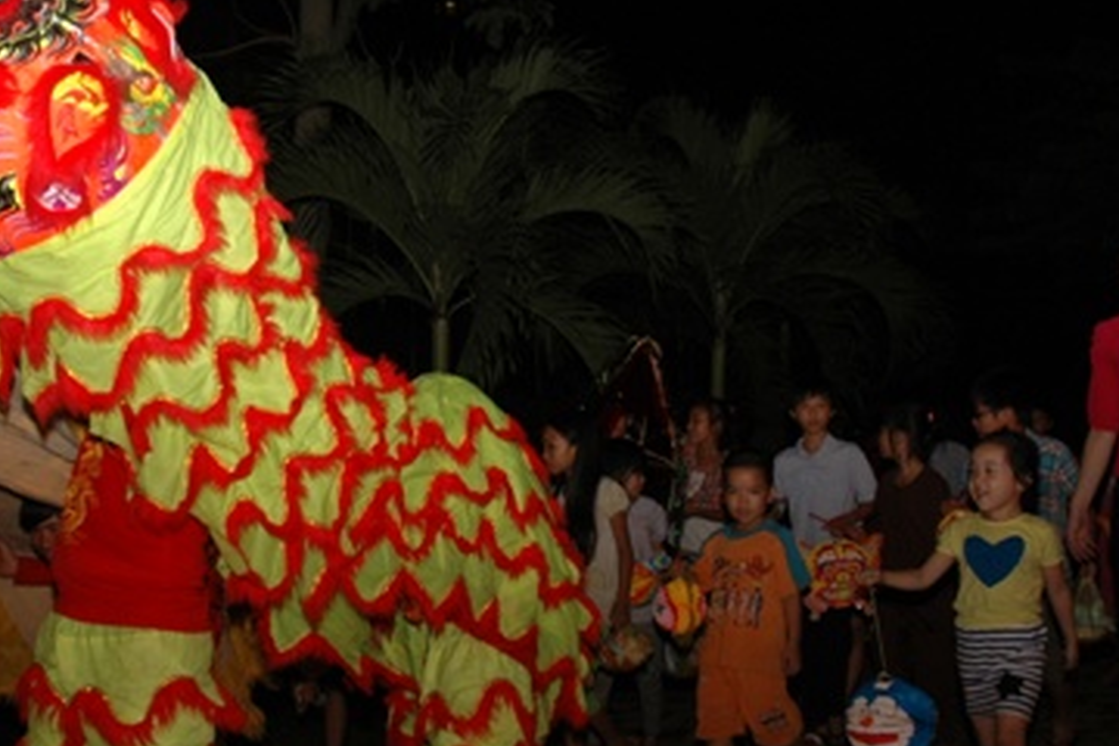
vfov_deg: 28.1
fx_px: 1492
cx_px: 432
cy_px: 404
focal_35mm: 48
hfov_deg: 40.9
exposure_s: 1/60
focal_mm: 18
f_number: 4
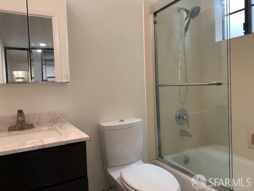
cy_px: 96
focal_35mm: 26
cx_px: 127
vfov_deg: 53.1
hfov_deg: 67.3
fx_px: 191
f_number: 1.8
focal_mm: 4.25
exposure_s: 1/60
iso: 250
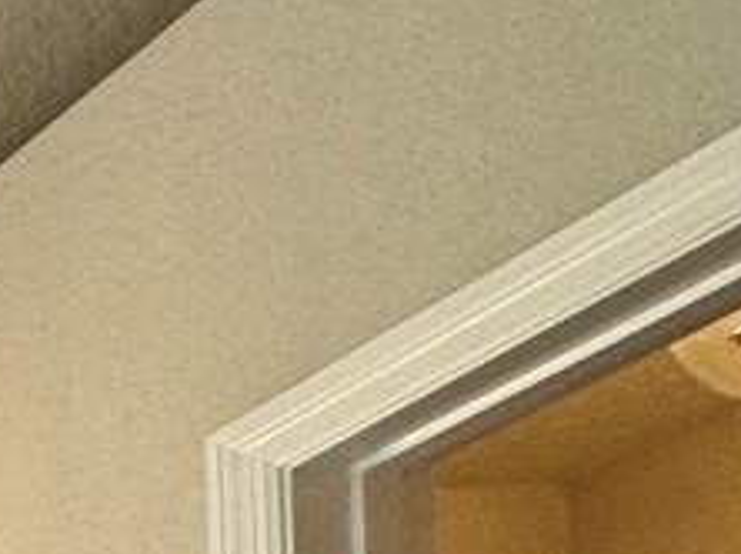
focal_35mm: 101
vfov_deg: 11.4
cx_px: -1866
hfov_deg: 9.5
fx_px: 2160
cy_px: 1432
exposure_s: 1/120
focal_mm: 2.22
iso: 80
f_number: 2.2
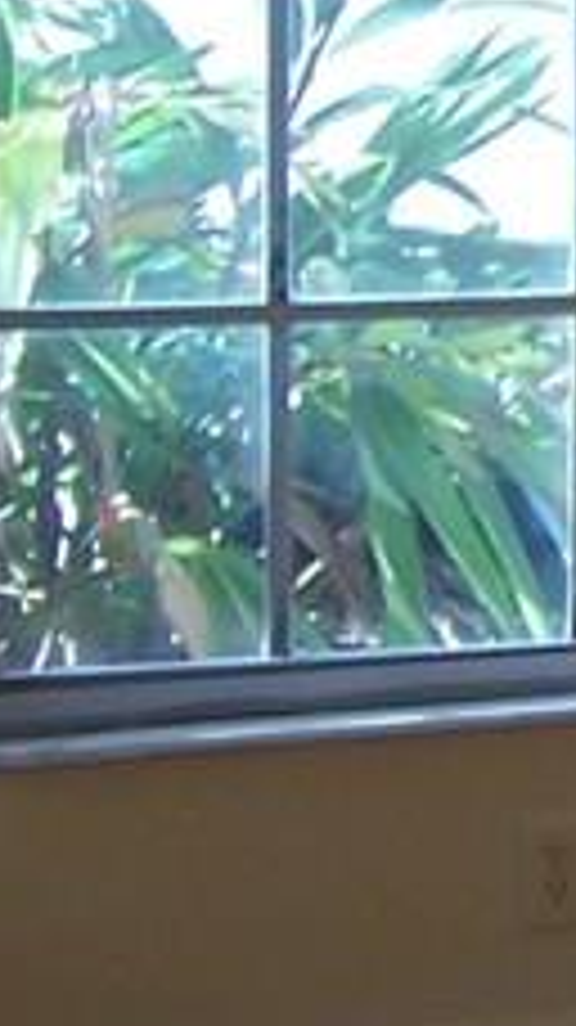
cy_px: 162
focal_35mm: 176
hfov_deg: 6.4
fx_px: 4786
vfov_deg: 12.2
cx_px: 1683
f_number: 2.8
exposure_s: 1/90
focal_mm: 5.6
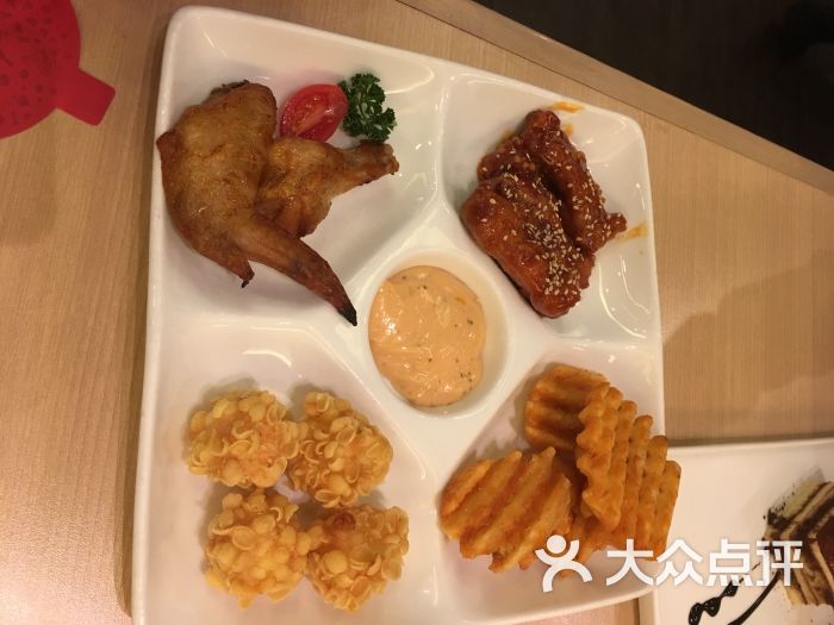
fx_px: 699
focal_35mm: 29
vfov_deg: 48.2
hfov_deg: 61.7
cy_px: 312
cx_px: 417
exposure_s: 1/33
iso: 125
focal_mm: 4.15
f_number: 2.2
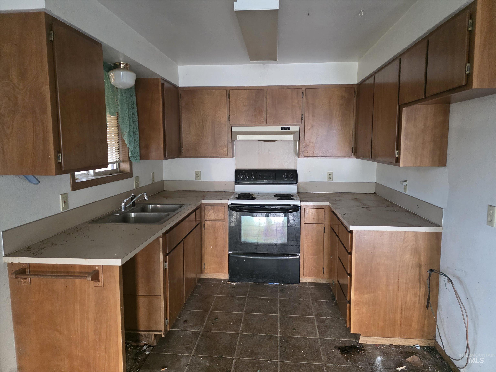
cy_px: 186
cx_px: 248
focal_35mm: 23
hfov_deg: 73.9
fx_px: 330
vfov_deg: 58.9
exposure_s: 1/120
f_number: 1.7
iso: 1600
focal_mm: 6.3
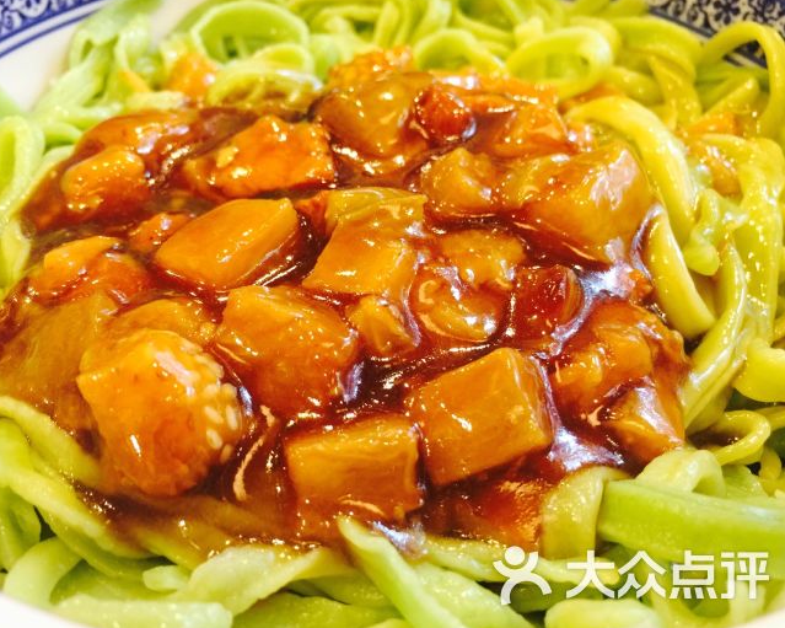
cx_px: 371
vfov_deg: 47.1
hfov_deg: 57.2
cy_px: 316
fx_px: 720
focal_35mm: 31
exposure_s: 1/17
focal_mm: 4.15
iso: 100
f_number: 2.2
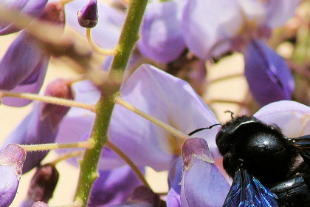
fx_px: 4546
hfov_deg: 3.9
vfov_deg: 2.6
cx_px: 242
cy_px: 190
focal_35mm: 528
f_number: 9
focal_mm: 185
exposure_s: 1/400
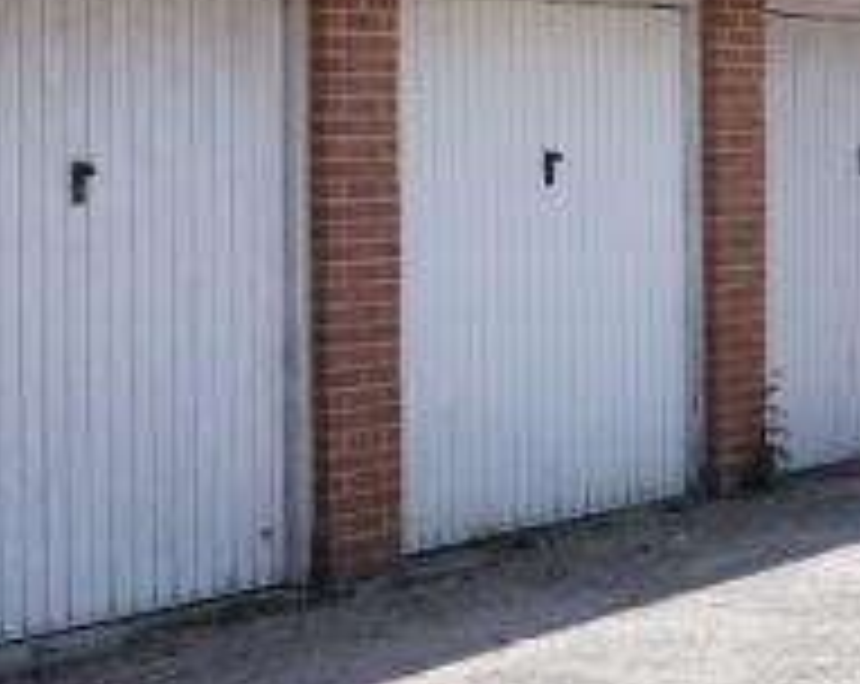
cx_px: 317
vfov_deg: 15.3
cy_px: 191
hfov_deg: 19.2
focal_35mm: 100
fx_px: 2540
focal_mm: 20.9
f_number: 5.6
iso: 200
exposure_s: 1/300
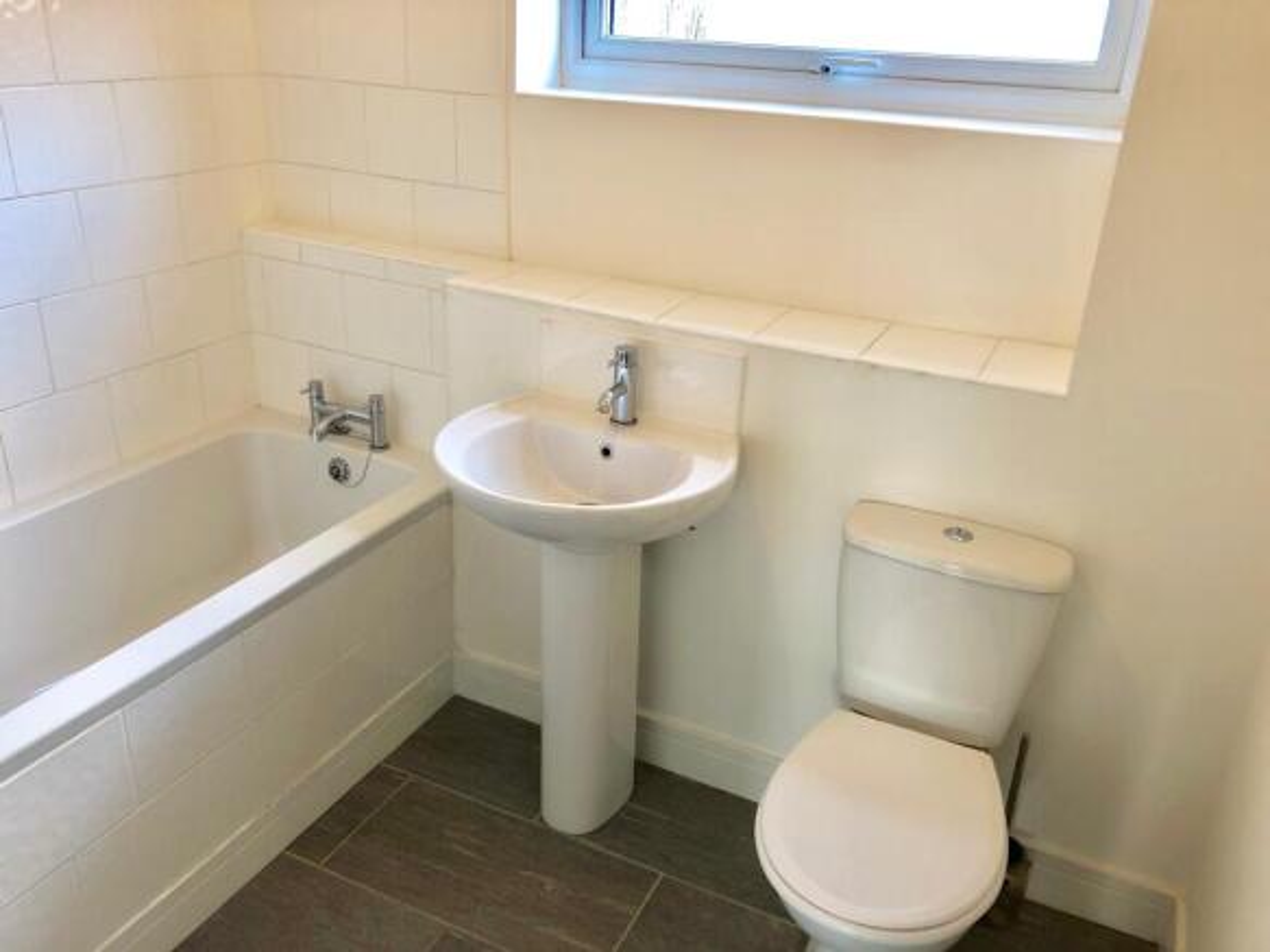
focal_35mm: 28
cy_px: 476
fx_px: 1027
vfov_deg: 49.7
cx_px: 635
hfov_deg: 63.5
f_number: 1.8
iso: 40
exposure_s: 1/33
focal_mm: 3.99
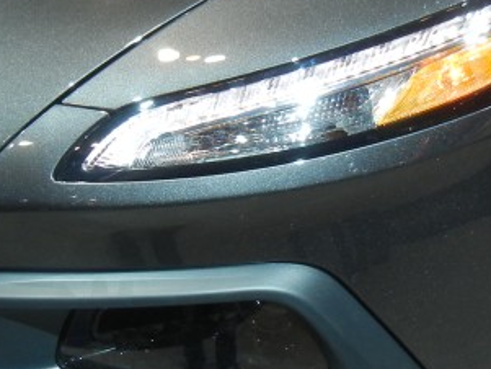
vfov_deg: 14.5
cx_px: 186
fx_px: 1447
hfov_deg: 19.2
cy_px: 132
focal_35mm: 102
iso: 176
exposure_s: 1/58.7
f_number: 3.5
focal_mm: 5.4
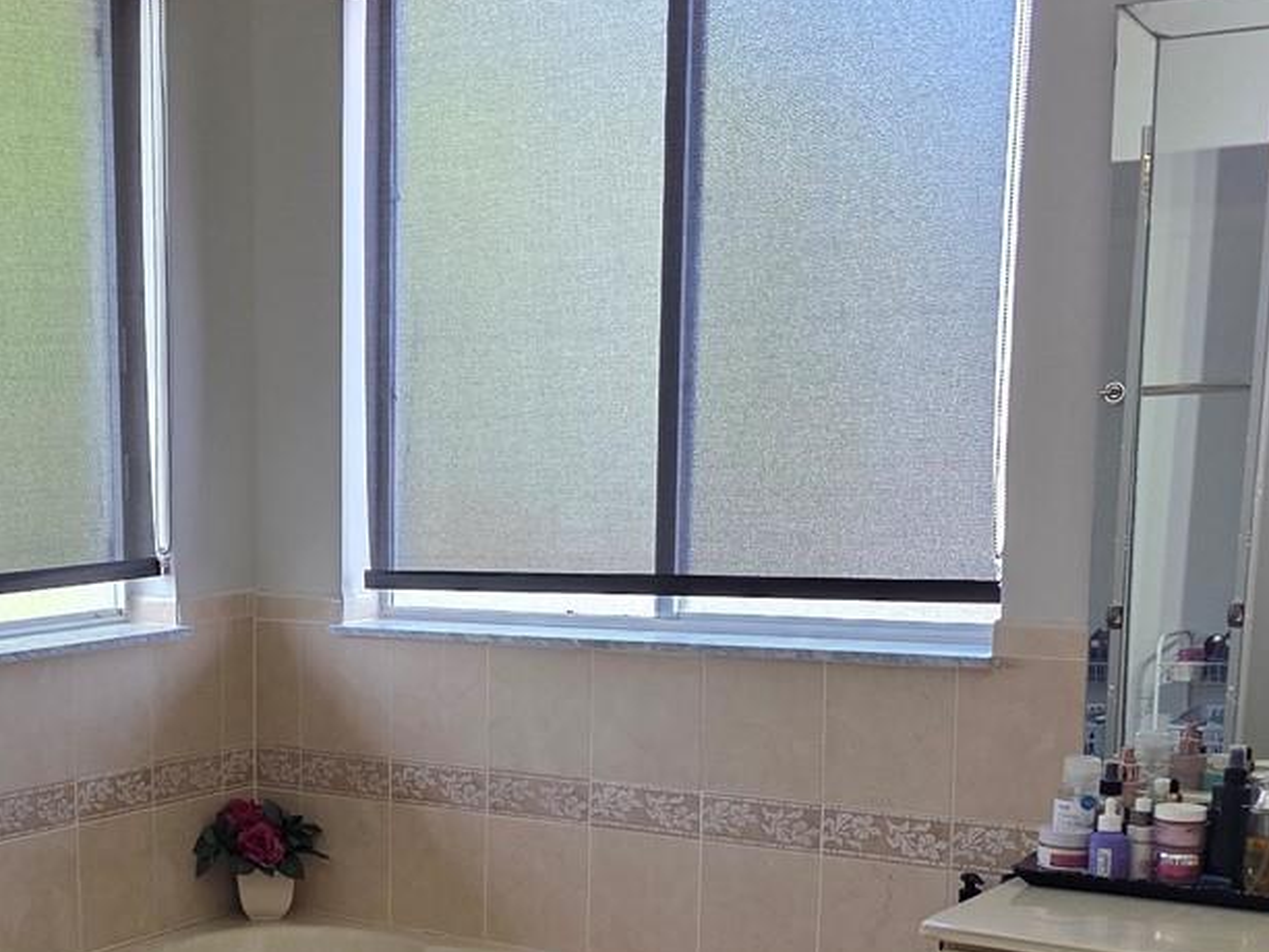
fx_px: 2200
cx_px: 164
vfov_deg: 23.8
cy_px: 832
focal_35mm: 60
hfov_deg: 30.9
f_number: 1.7
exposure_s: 1/120
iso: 125
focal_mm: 6.3
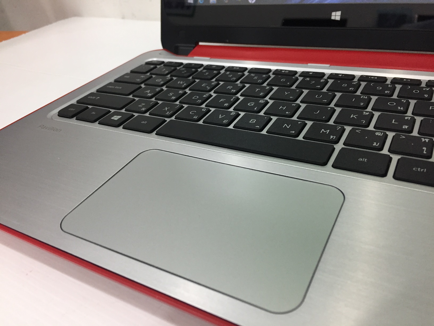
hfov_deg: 61.7
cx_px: 217
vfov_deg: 48.2
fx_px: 364
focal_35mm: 29
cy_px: 163
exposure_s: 1/33
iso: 80
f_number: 2.2
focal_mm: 4.15
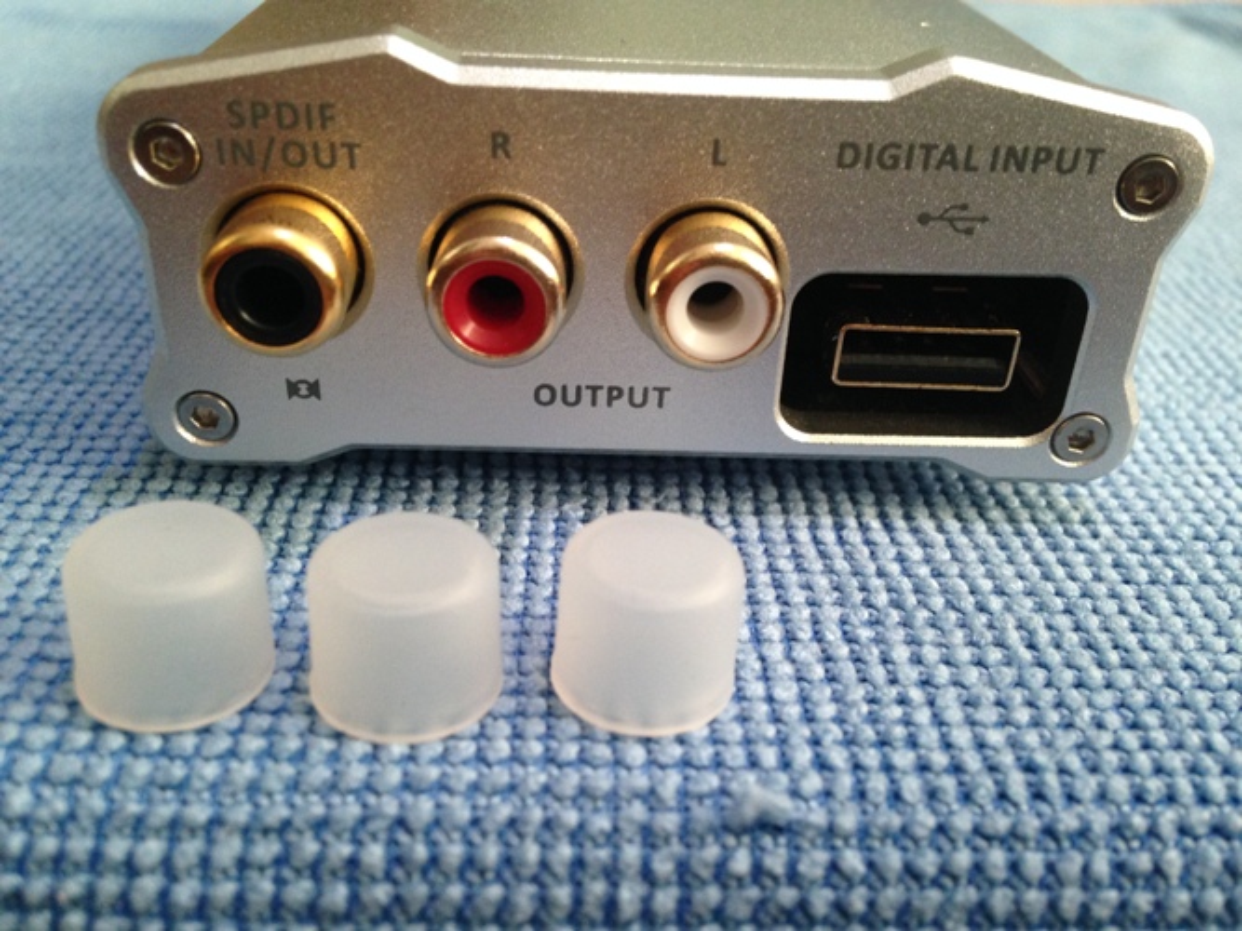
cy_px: 466
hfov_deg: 55.4
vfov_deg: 42.9
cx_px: 621
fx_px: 1184
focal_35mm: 33
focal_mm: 4.12
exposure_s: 1/20
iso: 200
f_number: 2.4
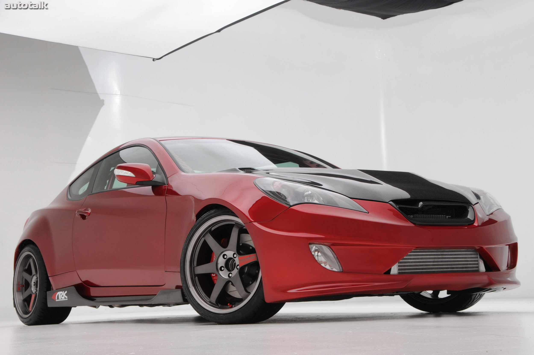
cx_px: 267
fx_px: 800
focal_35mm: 54
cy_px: 178
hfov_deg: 36.9
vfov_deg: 25.0
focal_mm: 36
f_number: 13
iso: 200
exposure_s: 1/160
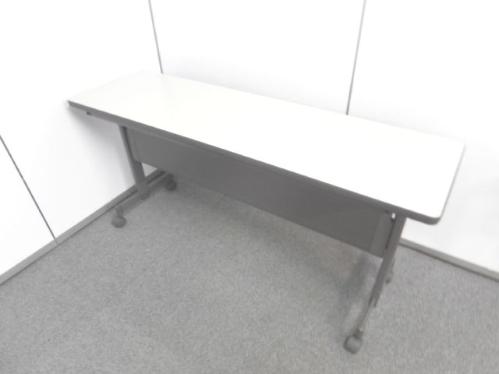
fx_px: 346
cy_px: 187
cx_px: 250
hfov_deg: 71.6
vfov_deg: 56.8
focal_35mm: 24
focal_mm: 4.2
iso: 200
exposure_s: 1/13
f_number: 3
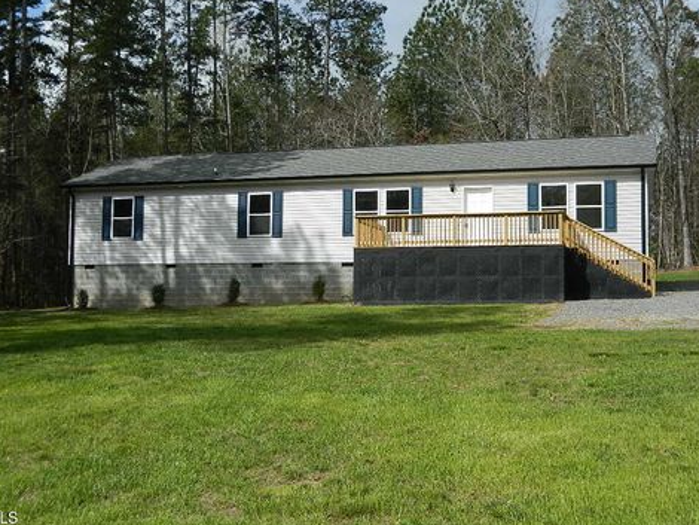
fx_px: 1010
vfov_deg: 29.1
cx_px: 345
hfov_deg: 38.2
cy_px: 264
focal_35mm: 50
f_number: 10.2
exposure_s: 1/160
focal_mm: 8.4
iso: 80
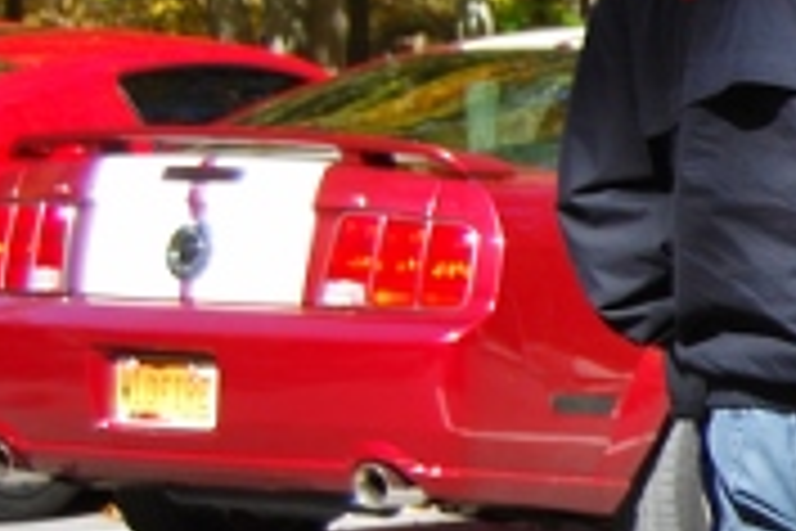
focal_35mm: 258
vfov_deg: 5.3
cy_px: 405
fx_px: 5704
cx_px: 1781
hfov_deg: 7.5
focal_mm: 38
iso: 100
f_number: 6.3
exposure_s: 1/160
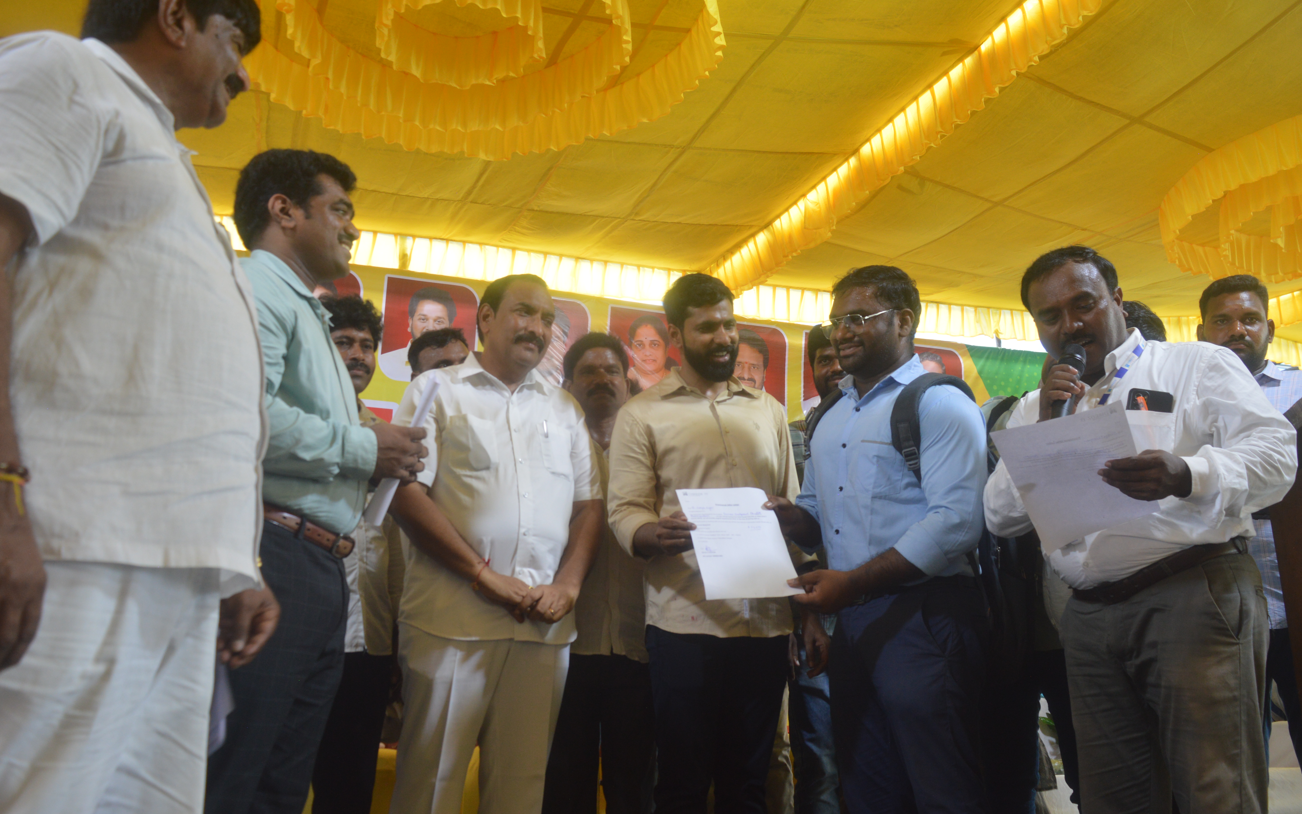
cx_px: 656
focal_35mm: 28
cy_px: 431
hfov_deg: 66.5
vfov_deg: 44.5
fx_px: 994
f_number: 5.6
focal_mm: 18
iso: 400
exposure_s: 1/100
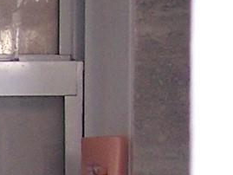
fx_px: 2000
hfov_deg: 6.0
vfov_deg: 4.9
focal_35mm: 297
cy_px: 439
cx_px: -548
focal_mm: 8
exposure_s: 1/60
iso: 140
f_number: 2.8
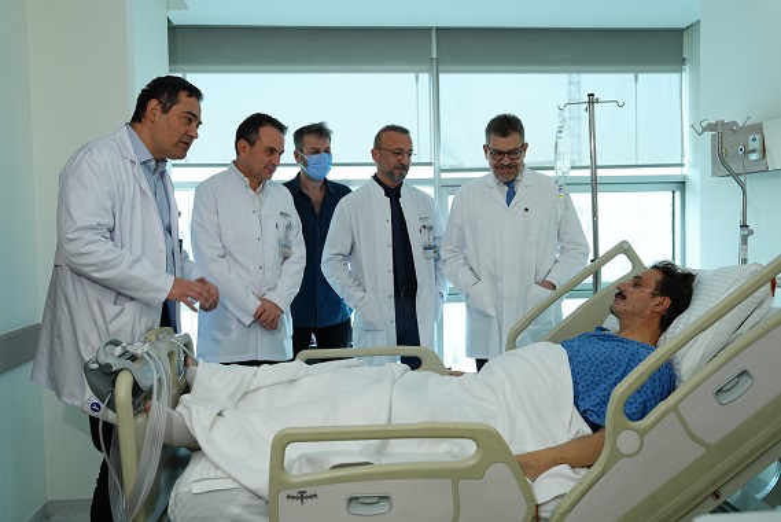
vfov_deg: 42.4
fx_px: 673
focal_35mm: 31
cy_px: 261
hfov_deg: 60.3
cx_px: 390
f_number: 3.5
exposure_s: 1/100
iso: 1000
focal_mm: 31
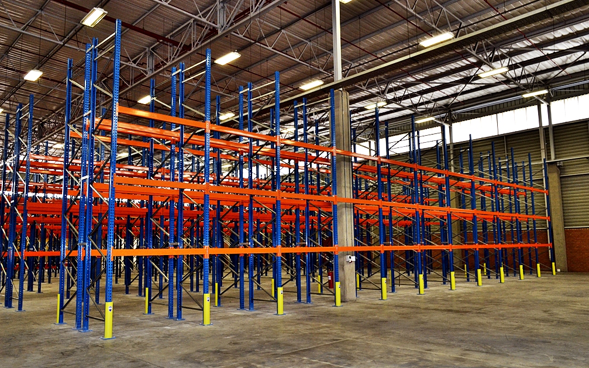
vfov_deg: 44.5
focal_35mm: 28
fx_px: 449
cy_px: 188
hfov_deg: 66.5
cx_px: 290
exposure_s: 1/60
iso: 800
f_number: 8
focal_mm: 18
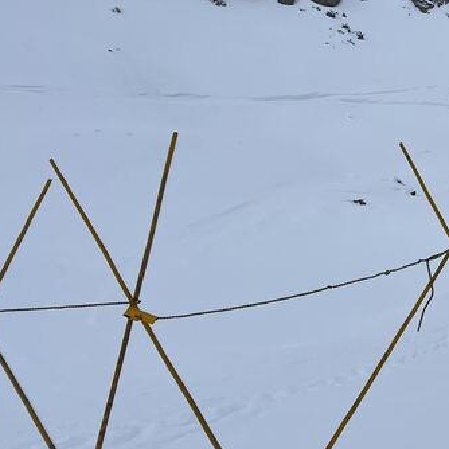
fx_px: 910
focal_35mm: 62
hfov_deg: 24.9
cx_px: 547
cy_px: 130
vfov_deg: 27.5
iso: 50
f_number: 1.5
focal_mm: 5.7
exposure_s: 1/10309
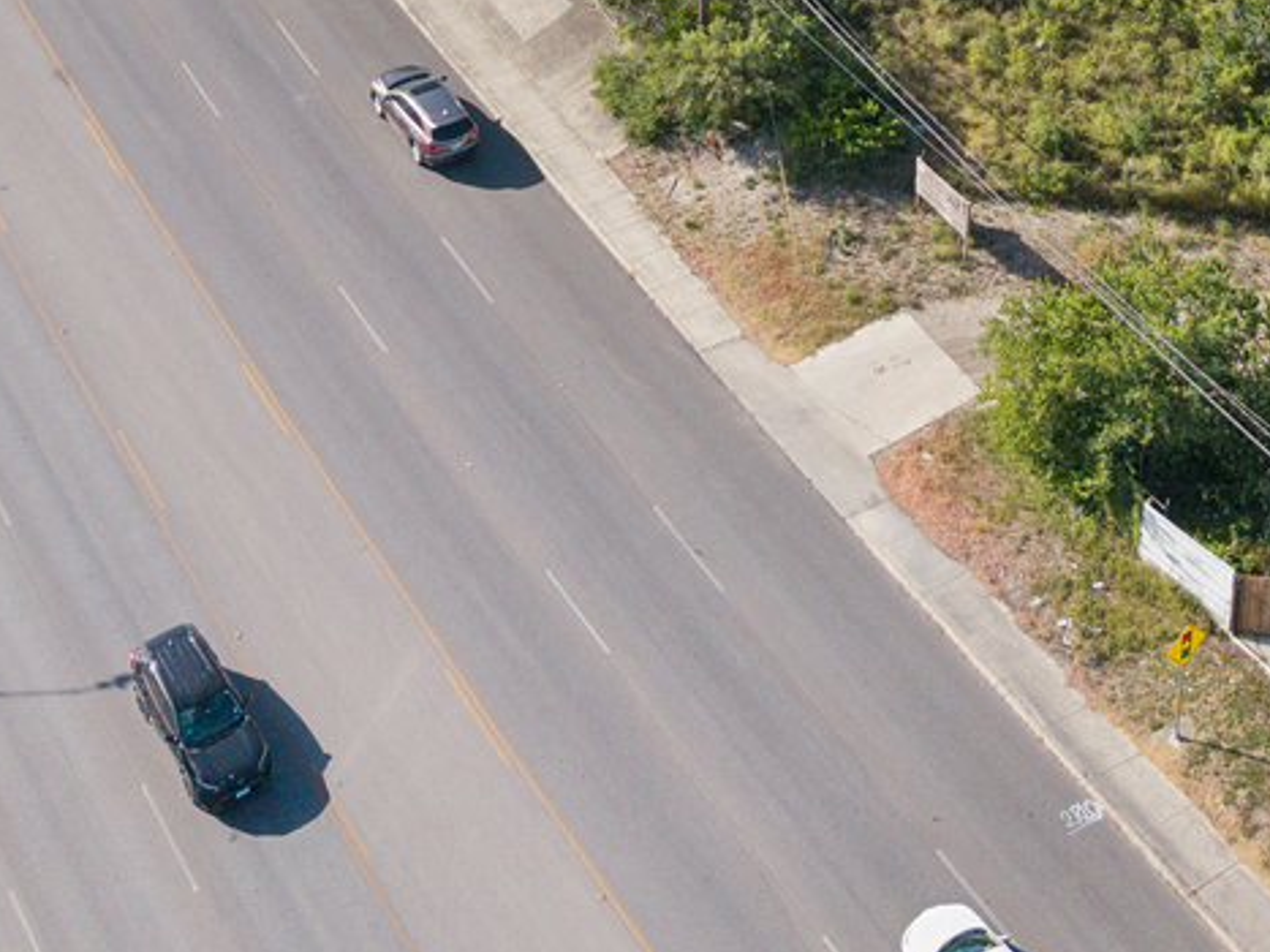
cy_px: -473
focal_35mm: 74
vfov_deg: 17.8
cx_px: 846
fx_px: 2714
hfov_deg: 26.2
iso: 200
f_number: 1.8
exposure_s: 1/2500
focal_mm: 8.67
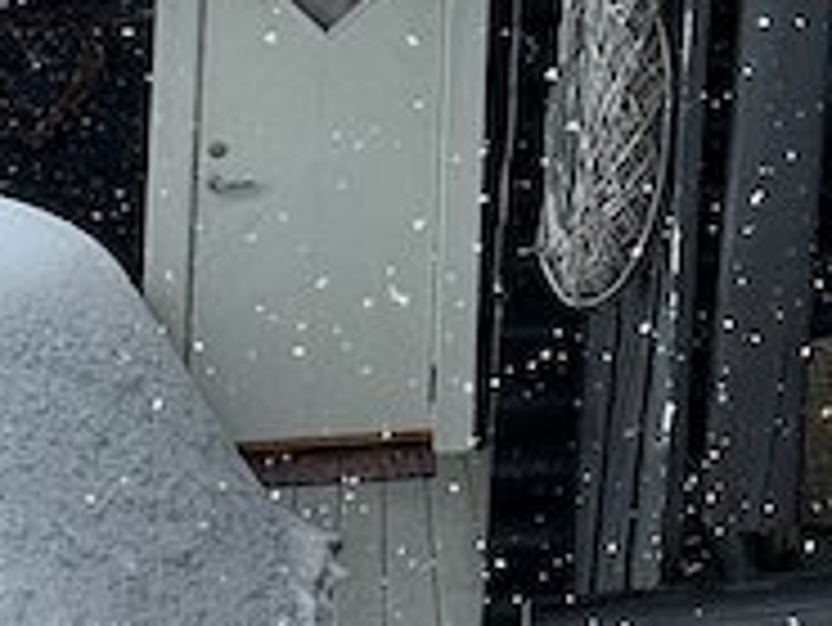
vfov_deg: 14.7
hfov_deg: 16.7
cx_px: 1516
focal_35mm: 97
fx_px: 2333
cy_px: -135
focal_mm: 2.22
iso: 40
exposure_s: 1/633
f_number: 2.2
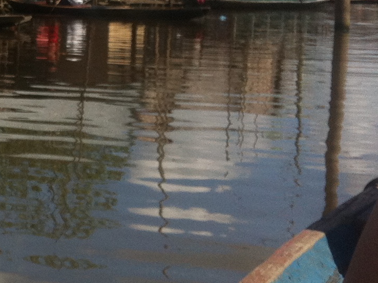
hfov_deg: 14.1
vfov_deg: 11.6
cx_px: -271
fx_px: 1374
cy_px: 15
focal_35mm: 126
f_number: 2.8
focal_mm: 3.85
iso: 80
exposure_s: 1/1508
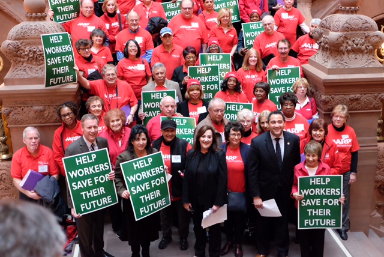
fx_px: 459
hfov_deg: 45.4
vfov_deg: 31.3
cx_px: 192
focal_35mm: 43
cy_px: 128
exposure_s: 1/160
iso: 5000
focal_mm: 28.9
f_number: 3.2
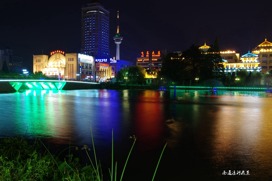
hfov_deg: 67.4
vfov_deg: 47.8
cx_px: 136
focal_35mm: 27
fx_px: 204
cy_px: 90
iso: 100
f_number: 11
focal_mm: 18
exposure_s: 5
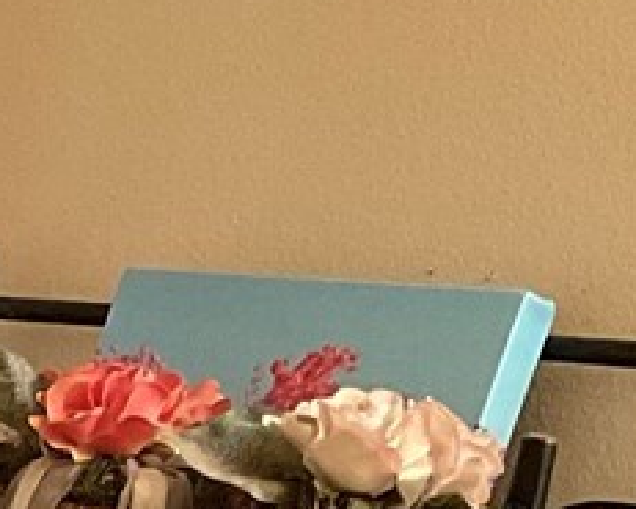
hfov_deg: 9.3
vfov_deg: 7.2
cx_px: -584
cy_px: 1389
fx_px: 3691
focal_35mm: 196
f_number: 1.8
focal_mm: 3
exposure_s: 1/40
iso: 200
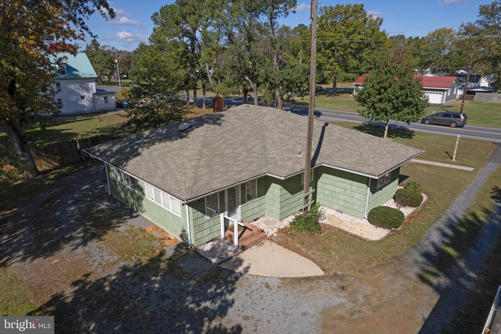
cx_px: 250
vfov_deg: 57.2
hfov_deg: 78.6
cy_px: 167
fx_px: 306
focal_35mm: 22
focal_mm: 8.38
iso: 110
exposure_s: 1/640
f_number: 2.8
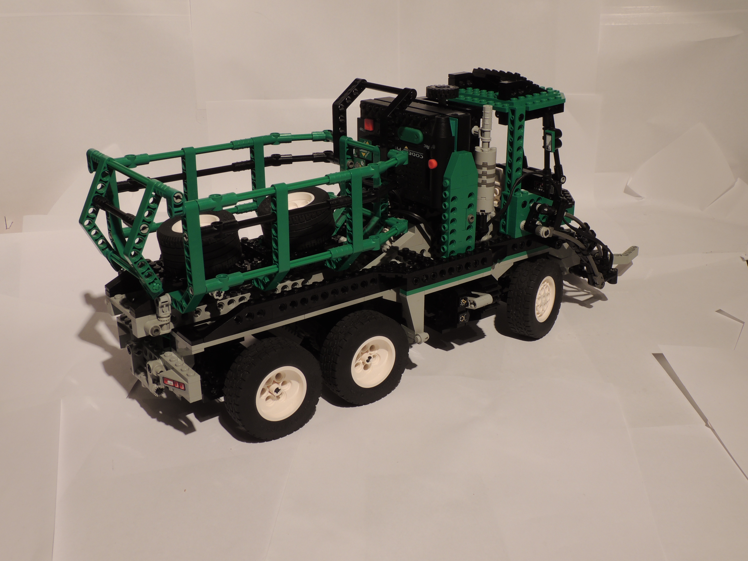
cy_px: 280
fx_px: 864
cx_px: 374
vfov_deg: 36.0
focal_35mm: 40
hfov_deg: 46.8
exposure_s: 1/2.5
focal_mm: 7.1
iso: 100
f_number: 6.6
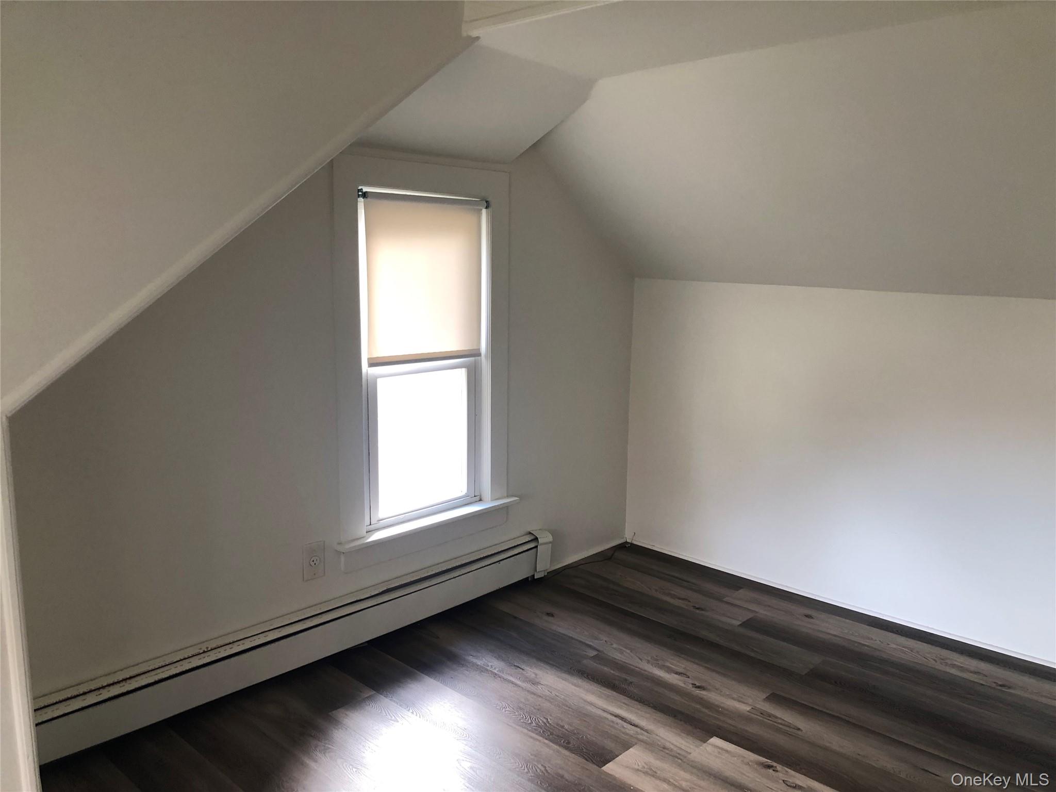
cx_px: 528
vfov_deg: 49.7
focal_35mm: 28
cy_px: 396
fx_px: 854
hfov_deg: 63.4
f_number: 1.8
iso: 40
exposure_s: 1/24
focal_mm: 3.99
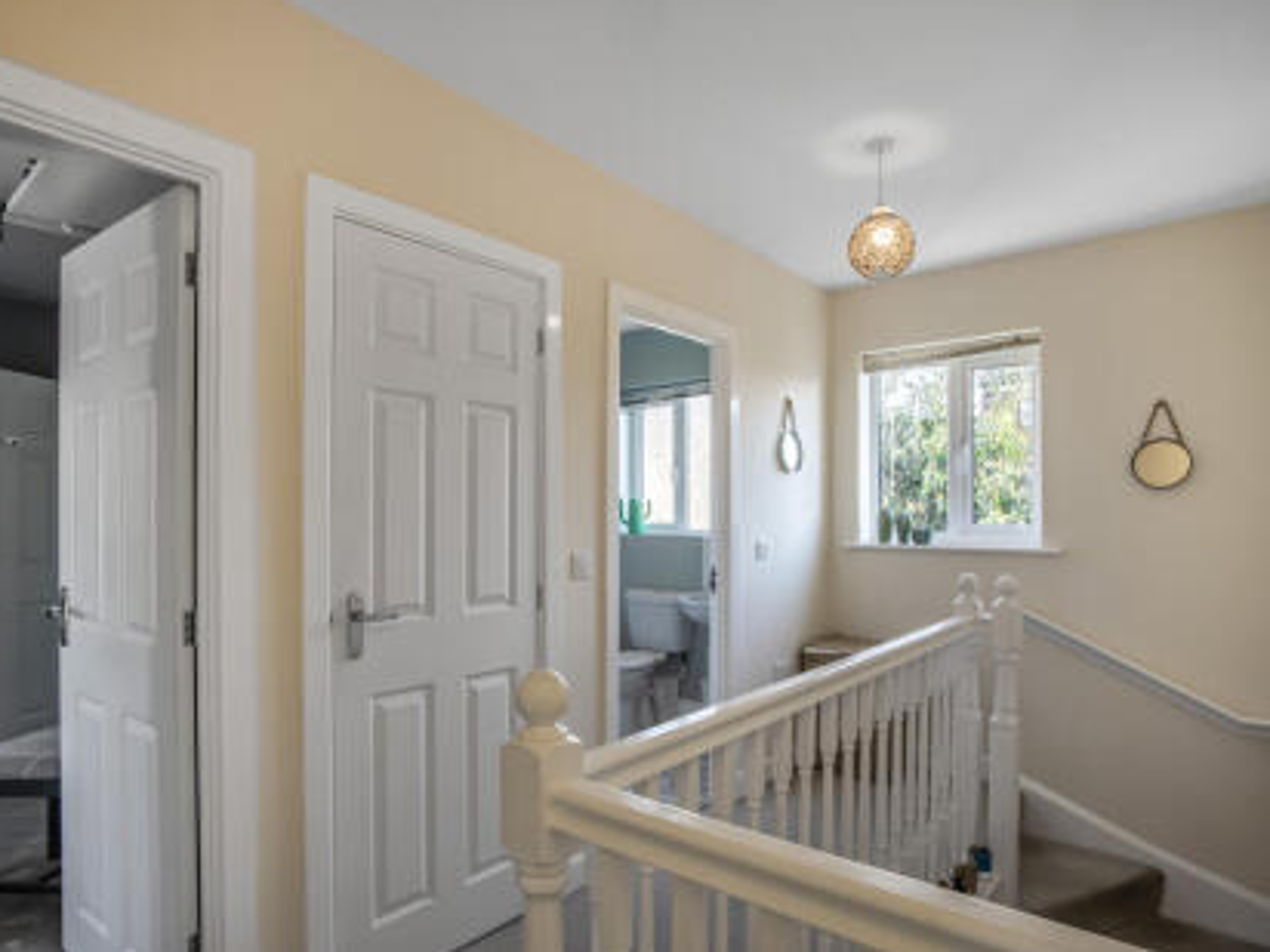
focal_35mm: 20
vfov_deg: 66.0
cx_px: 623
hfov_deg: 81.7
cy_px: 470
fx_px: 734
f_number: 16
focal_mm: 18
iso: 100
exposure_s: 1/20
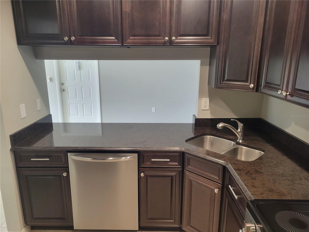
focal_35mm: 26
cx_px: 154
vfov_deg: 53.1
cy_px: 116
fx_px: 232
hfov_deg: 67.3
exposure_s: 1/120
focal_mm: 5.4
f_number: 1.8
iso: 320
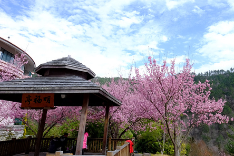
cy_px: 62
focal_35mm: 27
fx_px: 175
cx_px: 146
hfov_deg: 66.4
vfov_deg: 47.7
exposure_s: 1/75
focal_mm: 10
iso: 400
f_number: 11
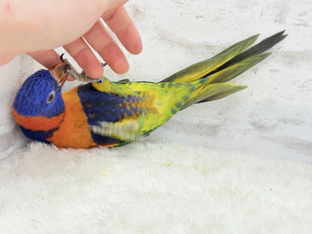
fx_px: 469
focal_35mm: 52
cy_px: 117
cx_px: 156
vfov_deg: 28.0
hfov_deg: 36.8
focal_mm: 5.96
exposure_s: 1/50
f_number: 1.6
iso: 50
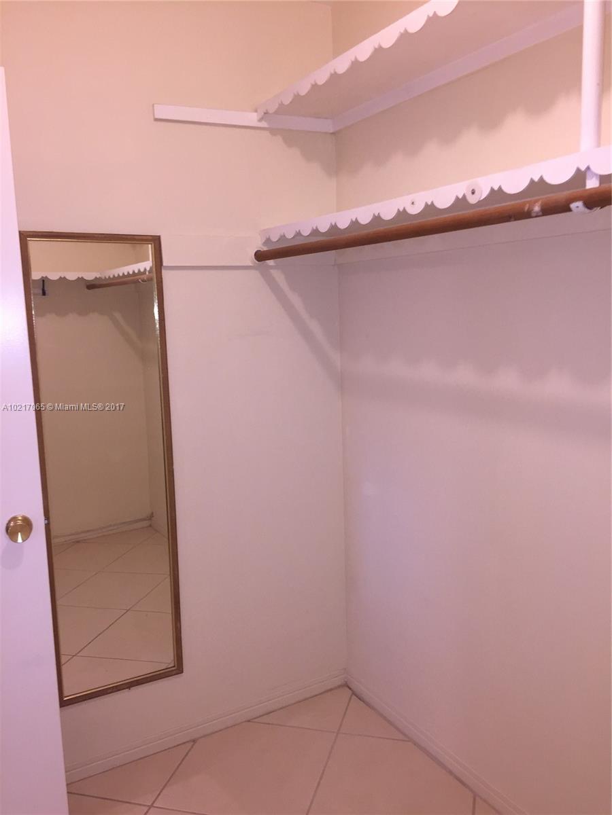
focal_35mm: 29
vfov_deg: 61.7
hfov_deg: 48.2
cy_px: 408
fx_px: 684
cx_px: 306
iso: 64
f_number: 2.2
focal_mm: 4.15
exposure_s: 1/30
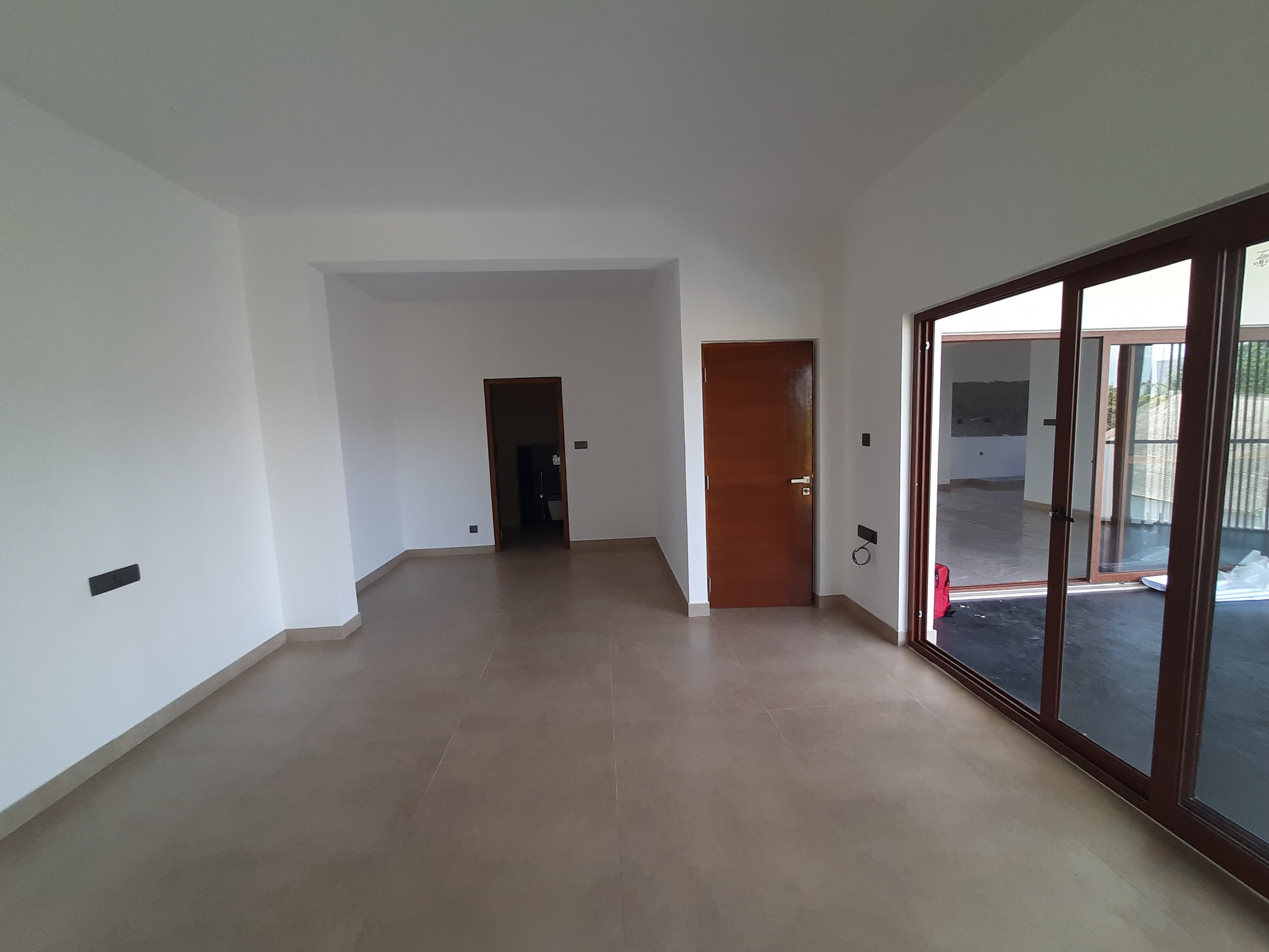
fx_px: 477
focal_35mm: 13
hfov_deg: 106.2
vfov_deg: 89.9
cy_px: 476
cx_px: 634
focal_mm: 1.42
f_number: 2.2
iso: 50
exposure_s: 1/50
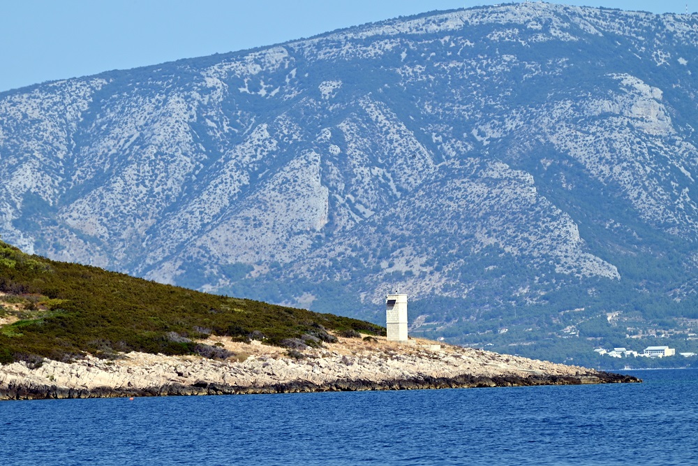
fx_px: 5817
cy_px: 233
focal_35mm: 300
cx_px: 349
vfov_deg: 4.6
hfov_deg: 6.9
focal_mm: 300
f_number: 16
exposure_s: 1/320
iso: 280
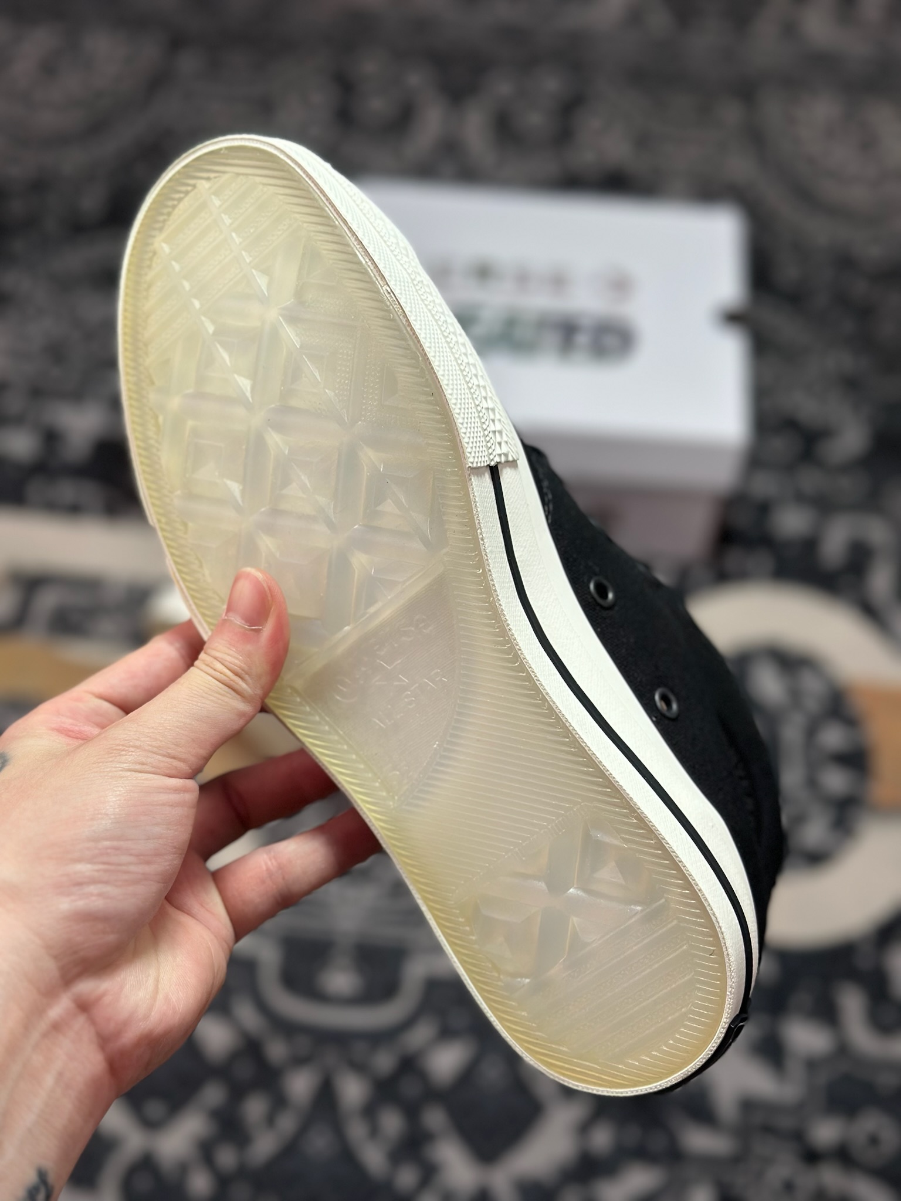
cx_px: 450
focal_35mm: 48
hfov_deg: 30.3
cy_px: 600
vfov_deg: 39.7
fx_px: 1666
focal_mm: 6.86
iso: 80
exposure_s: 1/1171
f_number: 1.78
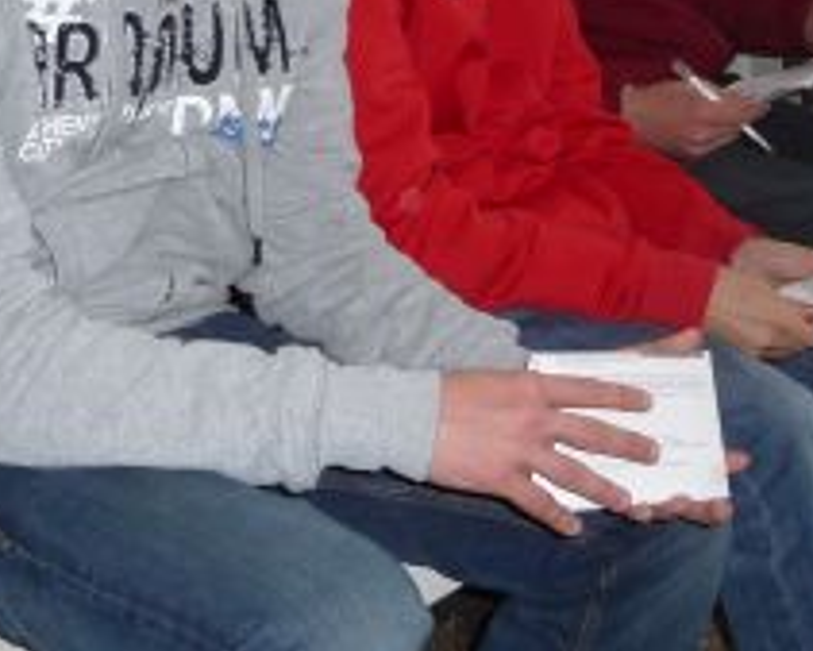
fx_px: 1998
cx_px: 801
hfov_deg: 22.2
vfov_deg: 18.0
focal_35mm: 83
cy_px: -23
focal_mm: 4.7
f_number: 3.3
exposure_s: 1/30
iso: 160
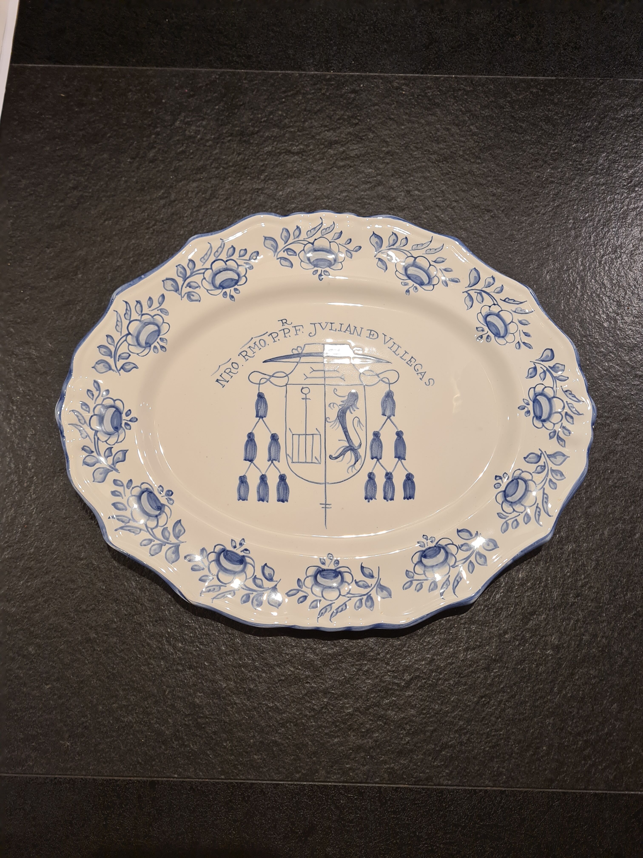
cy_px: 429
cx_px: 322
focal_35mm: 26
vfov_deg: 67.3
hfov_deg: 53.1
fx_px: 644
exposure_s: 1/50
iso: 80
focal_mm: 5.4
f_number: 1.8
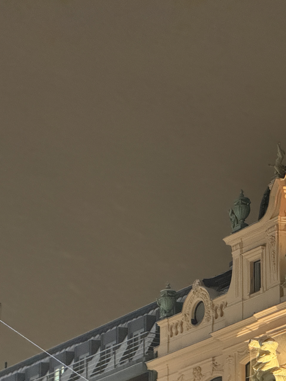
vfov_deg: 10.5
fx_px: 2071
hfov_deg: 7.9
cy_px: 213
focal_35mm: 188
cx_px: 247
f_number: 2.8
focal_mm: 15.66
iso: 1600
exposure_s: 1/25
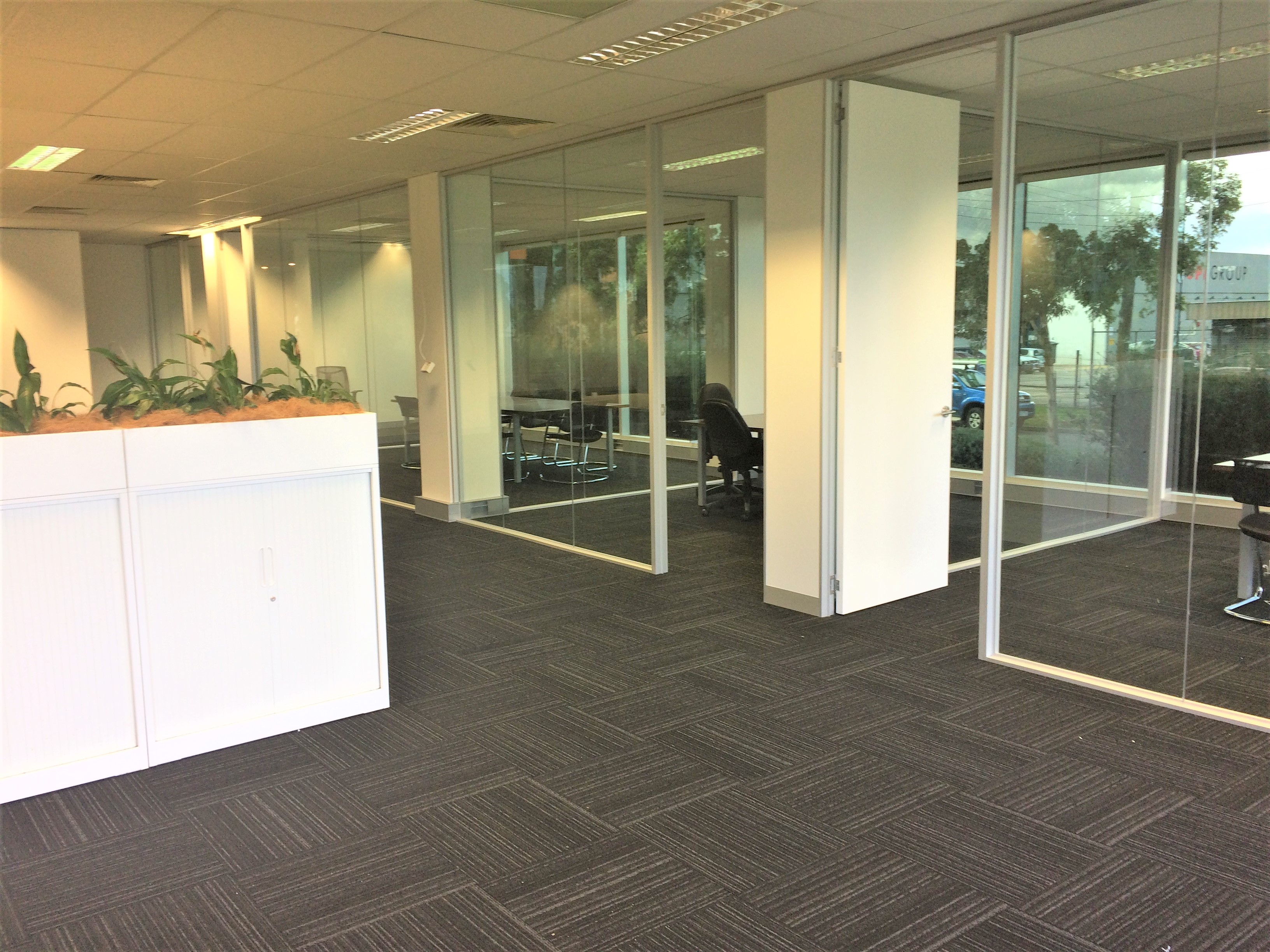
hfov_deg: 61.7
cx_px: 635
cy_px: 476
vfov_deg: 48.2
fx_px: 1064
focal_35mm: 29
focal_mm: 4.15
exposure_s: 1/50
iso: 40
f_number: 2.2
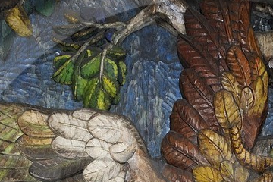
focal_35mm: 311
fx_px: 2358
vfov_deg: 4.4
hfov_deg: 6.6
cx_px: 211
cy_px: 279
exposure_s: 1/60
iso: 400
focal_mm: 70
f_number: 5.6
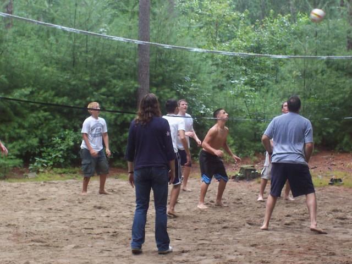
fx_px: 1129
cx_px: 176
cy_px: 132
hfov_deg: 17.7
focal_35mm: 111
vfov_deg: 13.3
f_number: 4.8
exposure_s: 1/90
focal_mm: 16.8
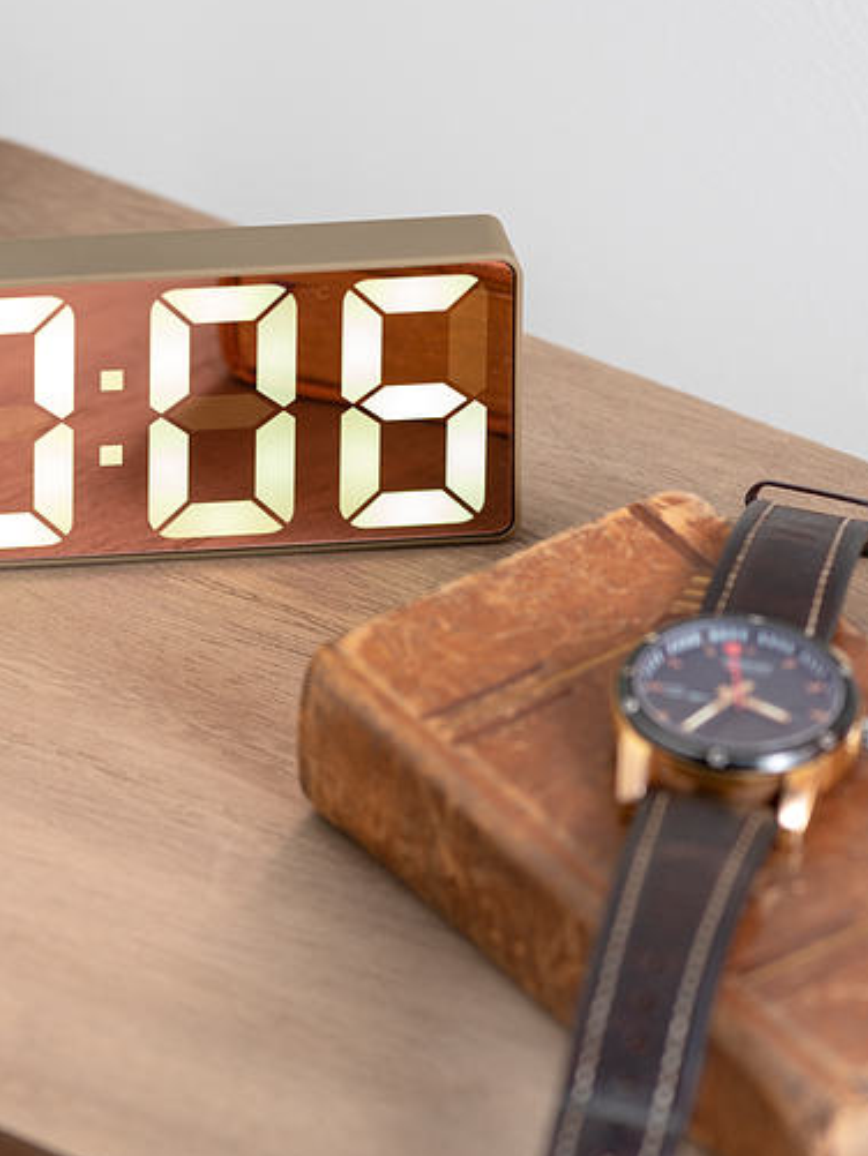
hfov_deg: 6.4
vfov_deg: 8.5
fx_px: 7787
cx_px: 278
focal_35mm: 233
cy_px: 654
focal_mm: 140
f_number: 4
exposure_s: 1/1.67
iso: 50
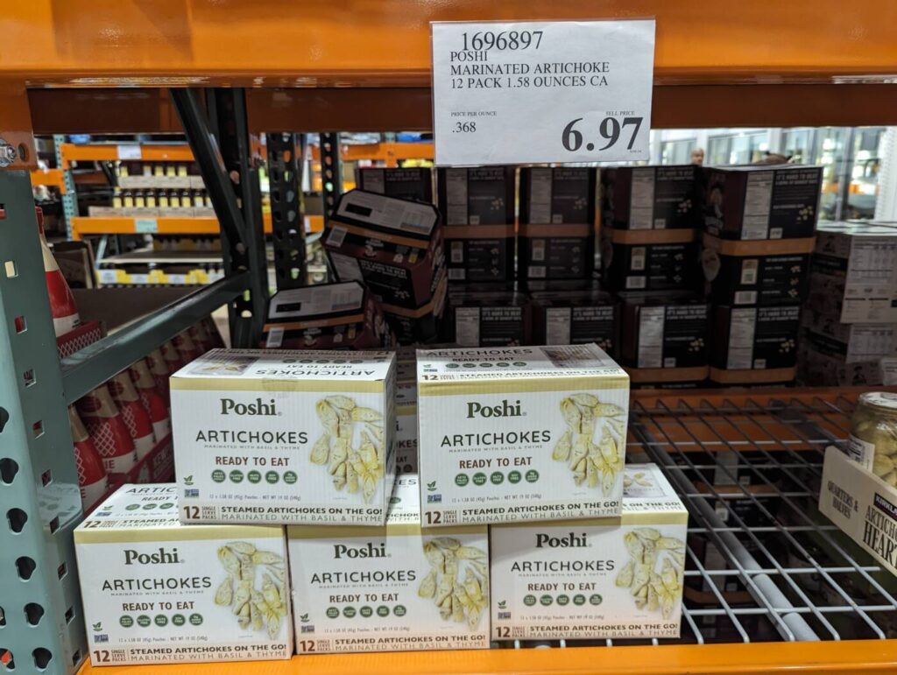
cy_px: 338
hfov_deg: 71.5
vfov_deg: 56.9
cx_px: 448
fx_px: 623
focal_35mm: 24
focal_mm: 6.81
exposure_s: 1/146
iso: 508
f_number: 1.85
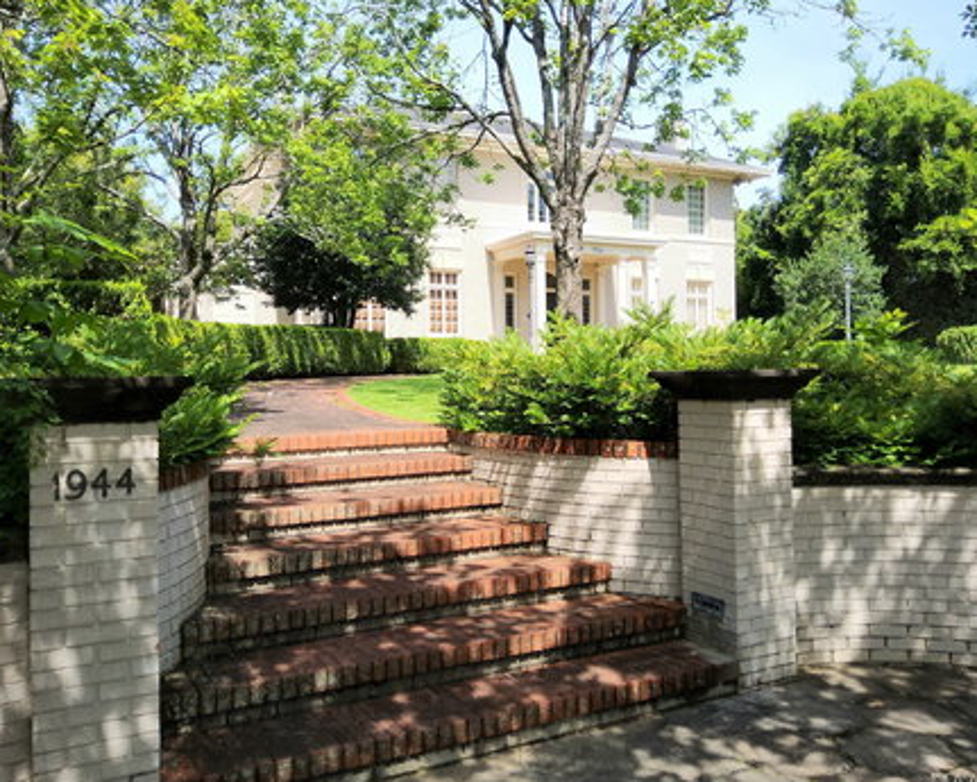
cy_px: 374
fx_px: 839
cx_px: 483
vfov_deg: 50.0
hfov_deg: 60.4
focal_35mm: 29
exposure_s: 1/769
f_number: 2
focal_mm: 3.08
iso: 32
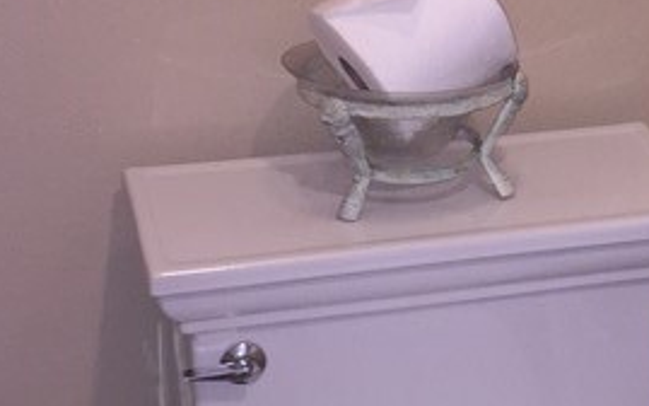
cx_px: 758
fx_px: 2069
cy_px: 116
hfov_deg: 17.1
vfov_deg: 11.2
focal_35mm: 117
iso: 32
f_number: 2.2
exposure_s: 1/30
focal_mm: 4.15
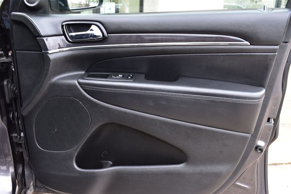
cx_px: 146
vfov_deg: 36.8
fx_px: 291
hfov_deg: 53.2
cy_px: 97
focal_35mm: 36
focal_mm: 24
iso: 400
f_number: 7.1
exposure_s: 1/25
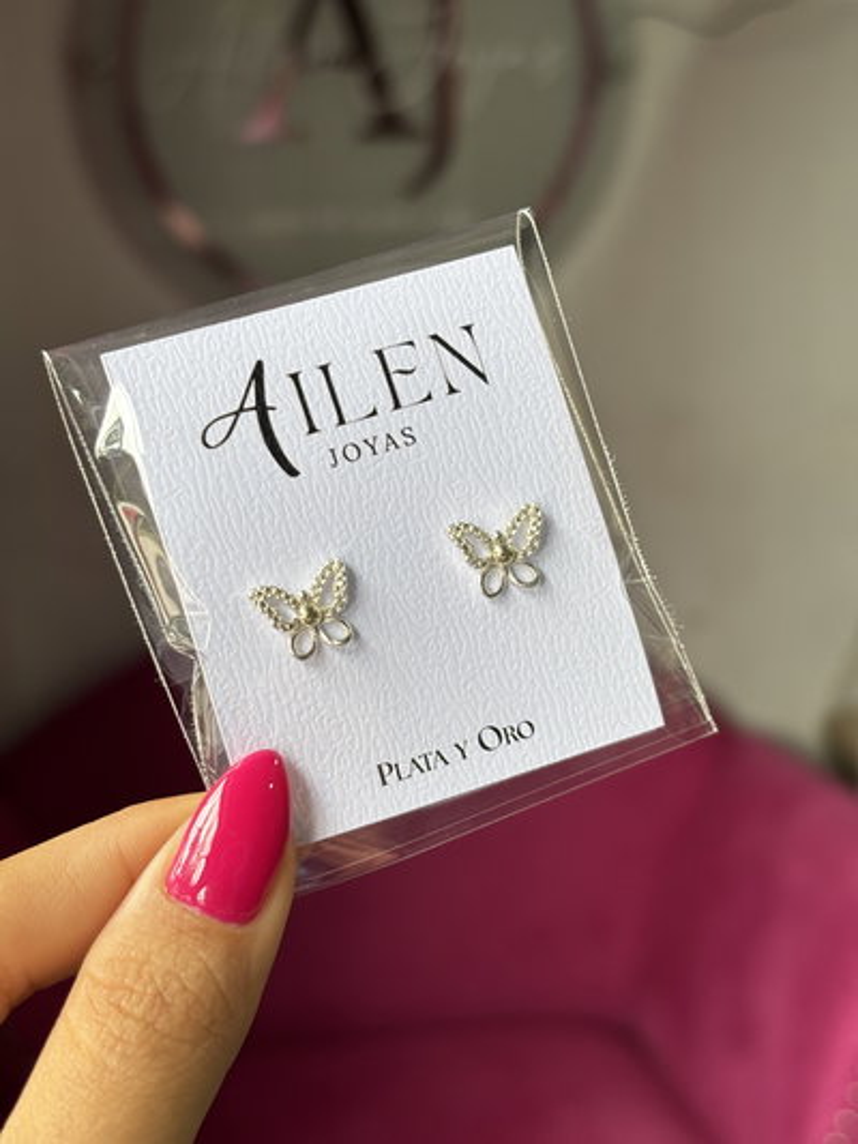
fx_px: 1718
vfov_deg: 36.8
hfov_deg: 28.0
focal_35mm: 52
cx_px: 429
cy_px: 572
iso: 32
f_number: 1.6
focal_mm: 5.96
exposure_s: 1/121
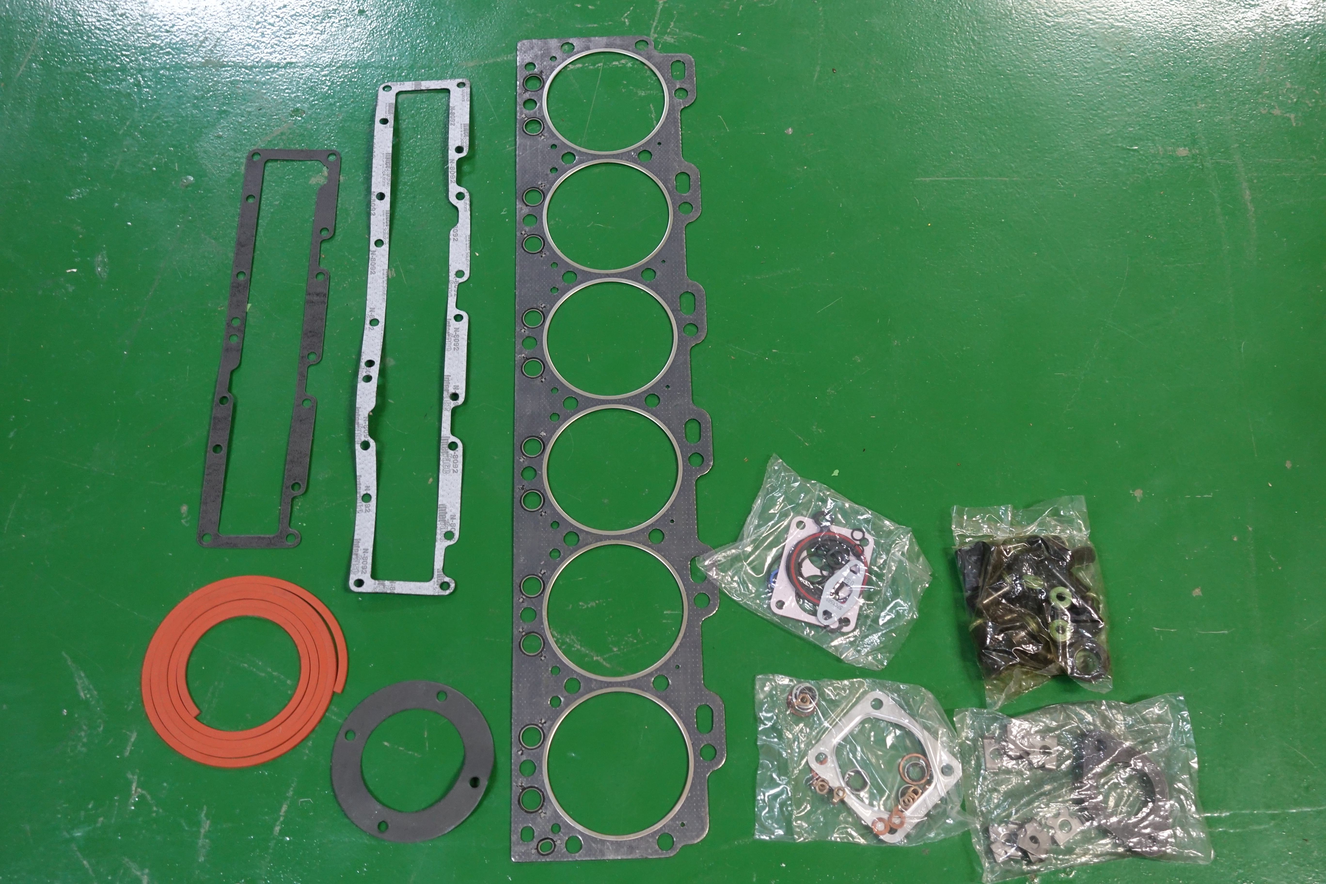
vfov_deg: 34.2
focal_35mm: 39
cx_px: 663
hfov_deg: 49.6
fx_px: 1436
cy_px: 442
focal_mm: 14.3
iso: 800
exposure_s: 1/20
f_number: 2.8
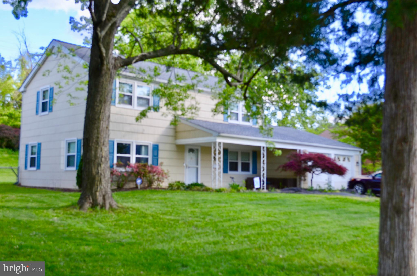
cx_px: 208
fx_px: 451
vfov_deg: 34.1
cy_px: 138
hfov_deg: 49.6
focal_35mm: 39
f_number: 6.3
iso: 200
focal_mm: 26
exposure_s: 1/160
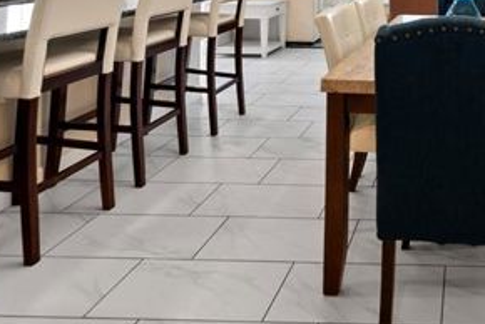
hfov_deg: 48.3
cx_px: 459
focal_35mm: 34
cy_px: -57
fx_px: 459
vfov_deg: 32.7
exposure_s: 1/4
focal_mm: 14
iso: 250
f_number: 7.1
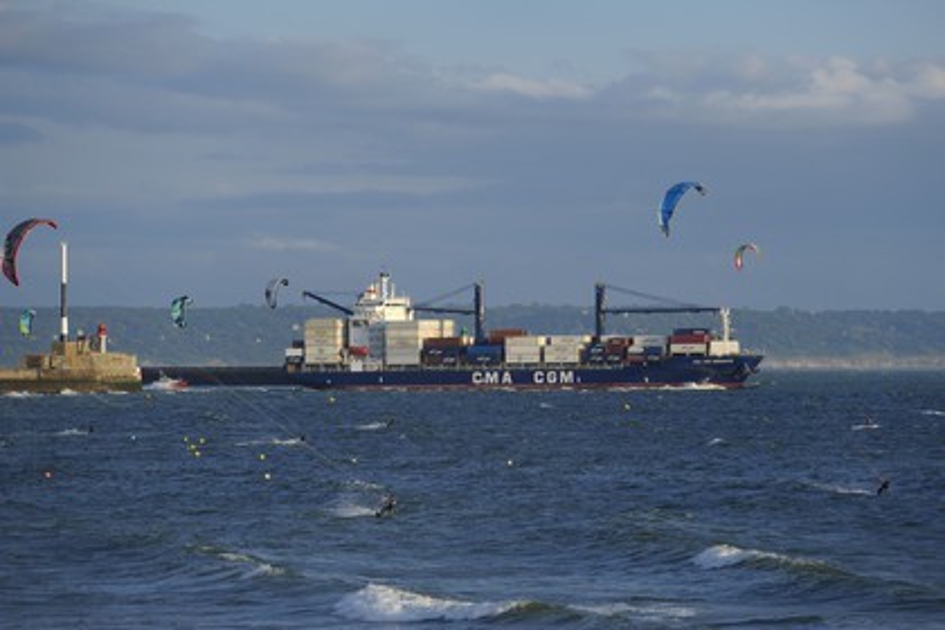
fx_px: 5250
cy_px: 315
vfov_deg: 6.9
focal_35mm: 200
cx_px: 472
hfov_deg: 10.3
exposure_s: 1/500
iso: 200
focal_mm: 200
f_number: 5
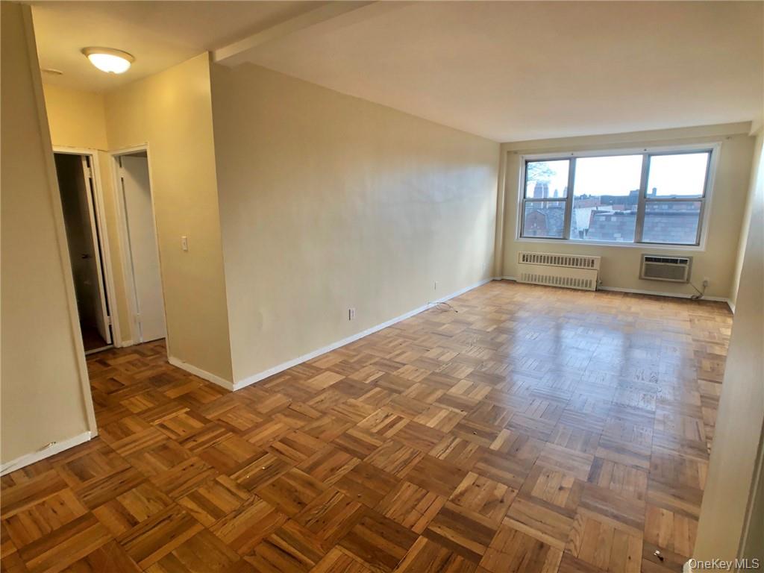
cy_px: 286
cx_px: 382
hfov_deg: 63.4
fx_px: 618
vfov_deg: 49.7
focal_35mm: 28
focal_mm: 3.99
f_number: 1.8
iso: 50
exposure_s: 1/120
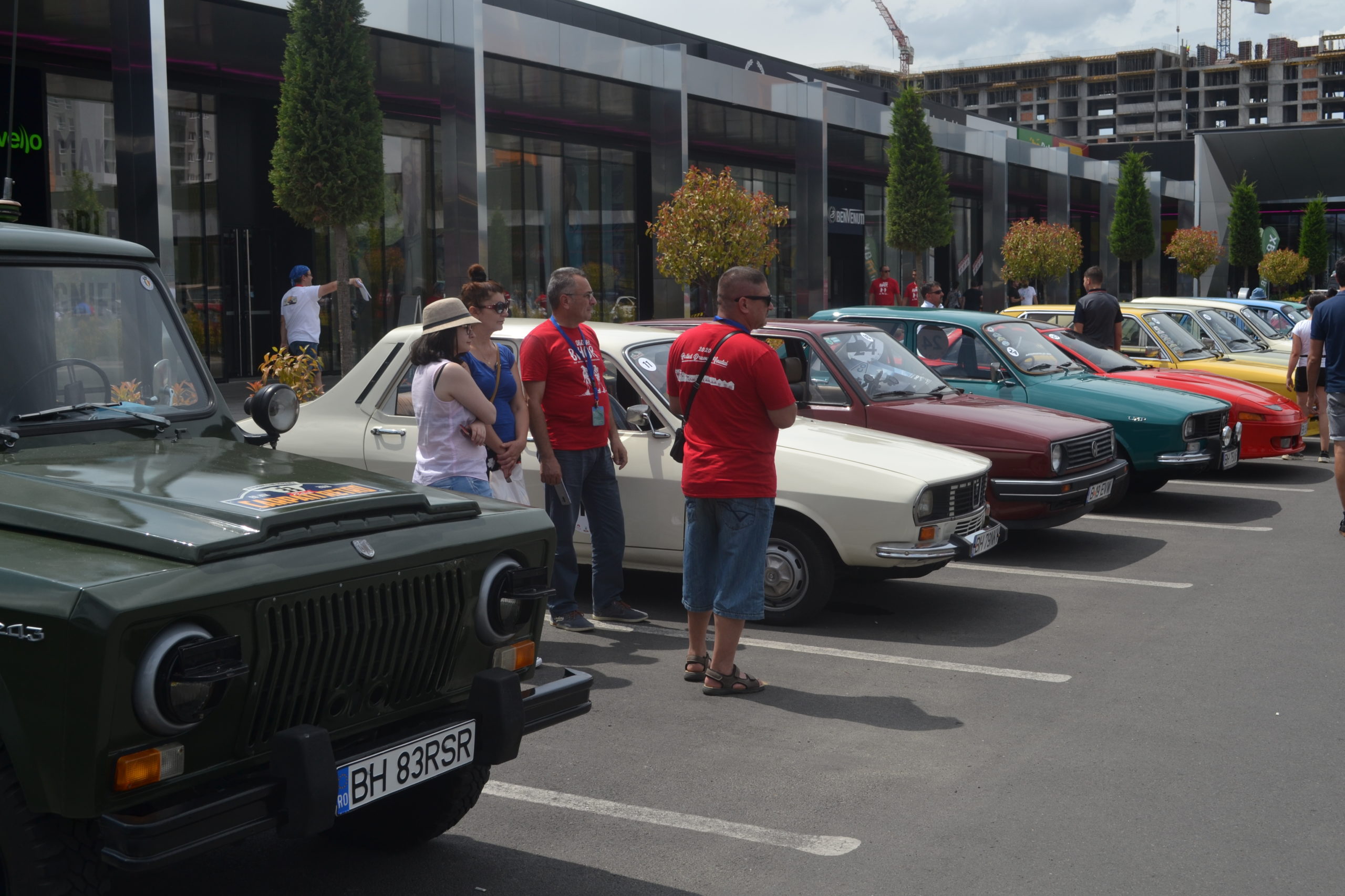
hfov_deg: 43.6
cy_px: 448
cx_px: 672
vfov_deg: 29.9
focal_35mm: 45
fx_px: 1681
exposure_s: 1/250
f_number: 8
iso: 100
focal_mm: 30
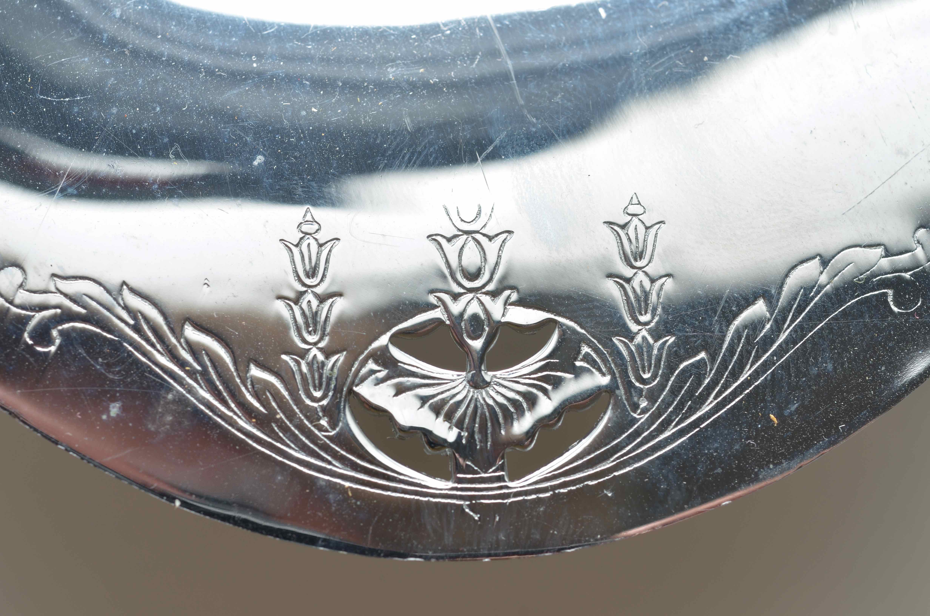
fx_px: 2127
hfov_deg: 24.7
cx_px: 465
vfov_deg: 16.5
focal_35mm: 82
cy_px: 308
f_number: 5.6
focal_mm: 55
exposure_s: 1/250
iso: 100
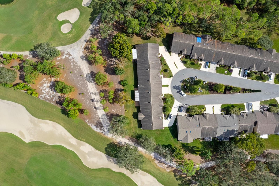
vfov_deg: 57.2
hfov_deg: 78.6
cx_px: 140
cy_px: 93
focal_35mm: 22
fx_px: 170
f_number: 2.8
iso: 140
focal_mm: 8.38
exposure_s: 1/2000
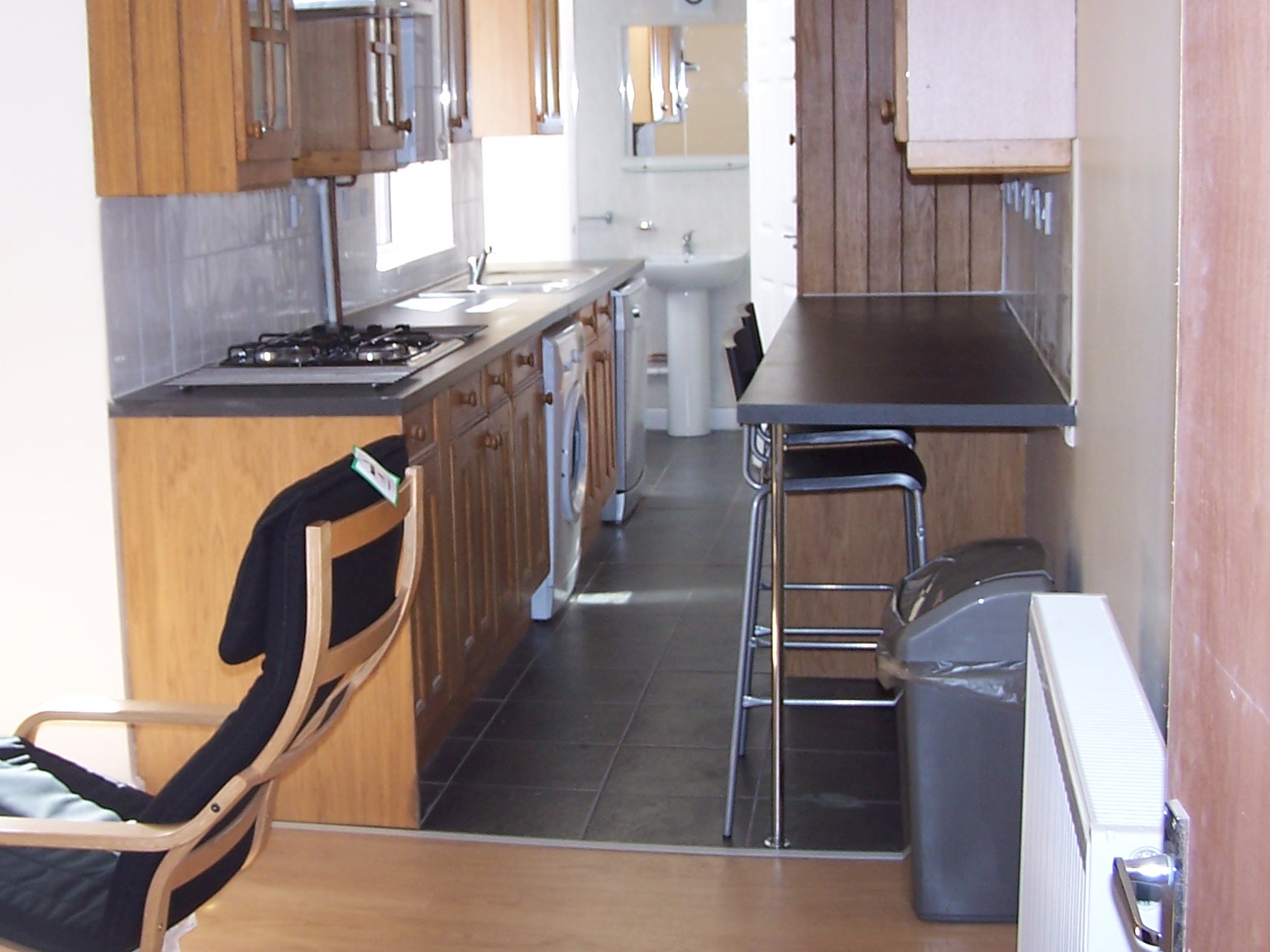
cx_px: 468
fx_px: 2091
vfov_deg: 25.6
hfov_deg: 33.6
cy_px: 394
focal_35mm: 57
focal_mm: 6.3
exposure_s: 1/60
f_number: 2.8
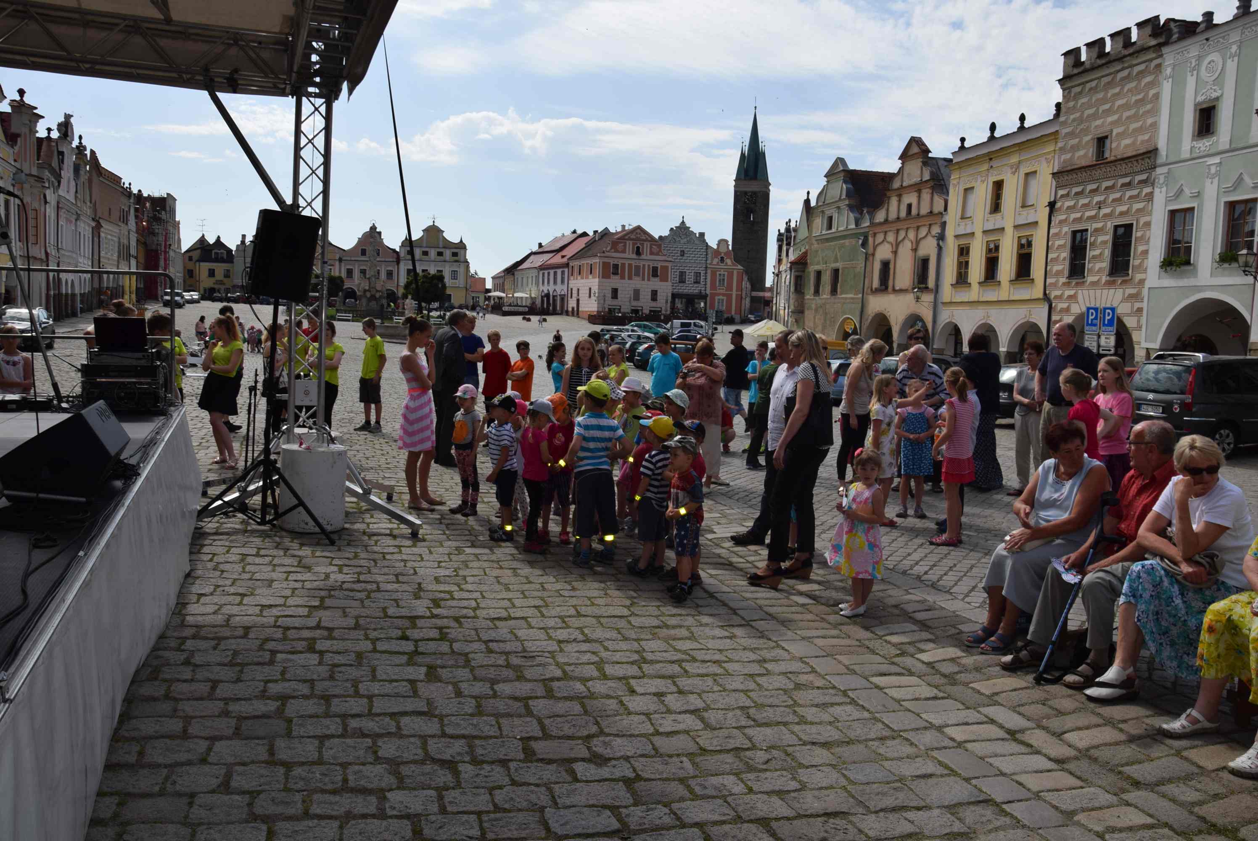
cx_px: 629
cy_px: 420
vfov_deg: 48.0
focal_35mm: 27
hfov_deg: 67.3
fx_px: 944
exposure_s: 1/200
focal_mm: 18
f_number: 13
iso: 100
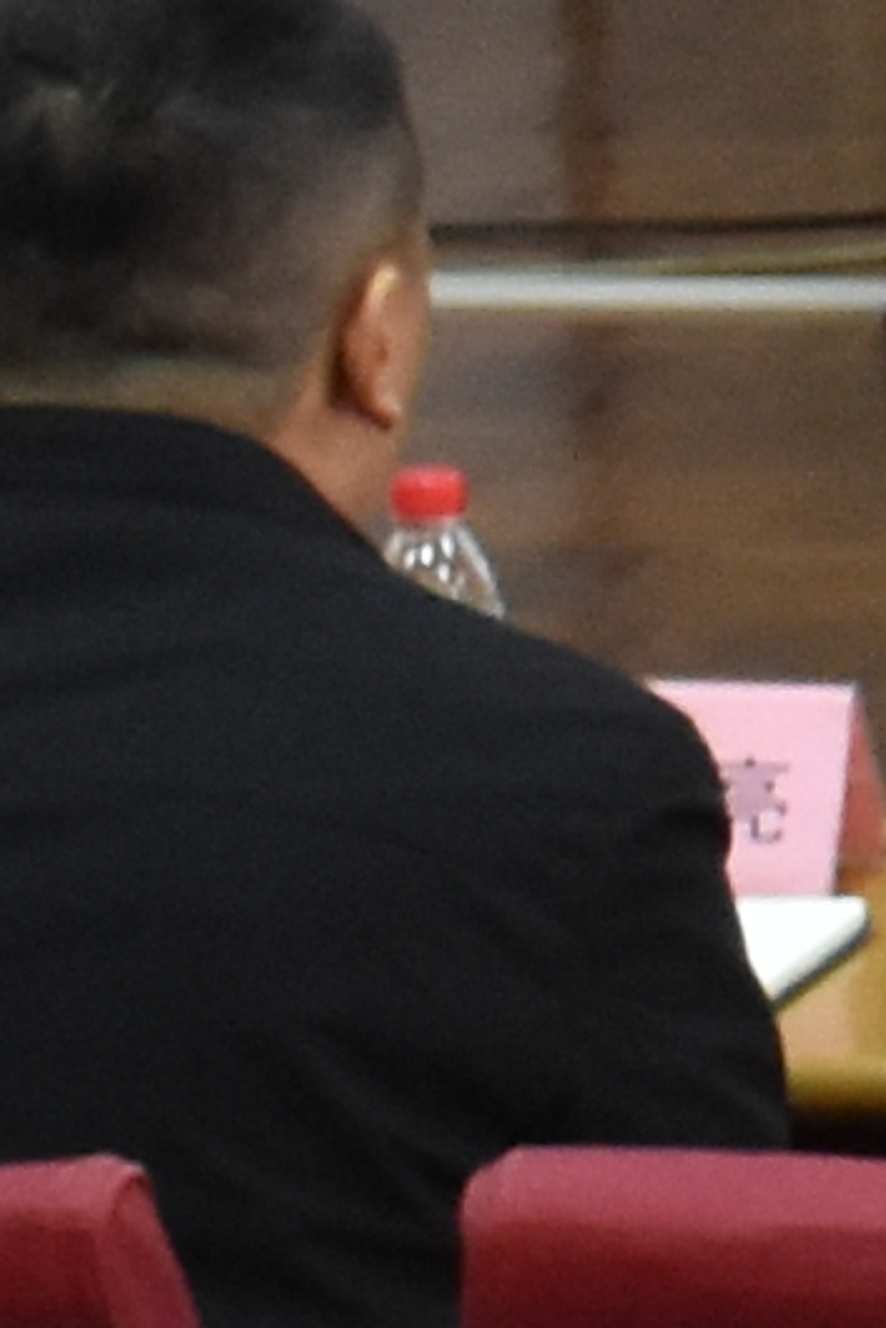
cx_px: 4892
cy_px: -821
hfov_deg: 3.6
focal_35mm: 340
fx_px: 12542
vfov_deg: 6.0
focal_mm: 20
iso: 1100
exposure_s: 1/60
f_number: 4
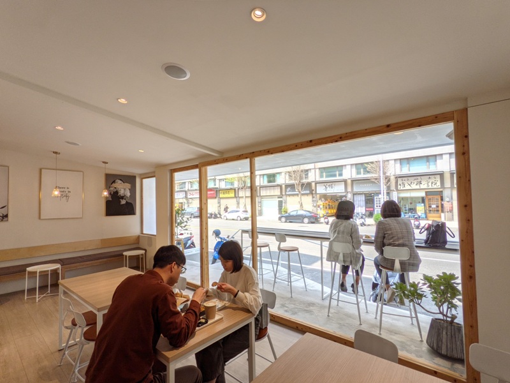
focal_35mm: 16
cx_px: 255
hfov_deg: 94.5
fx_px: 236
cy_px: 192
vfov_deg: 78.1
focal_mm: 2.22
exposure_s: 1/295
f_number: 2.2
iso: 40
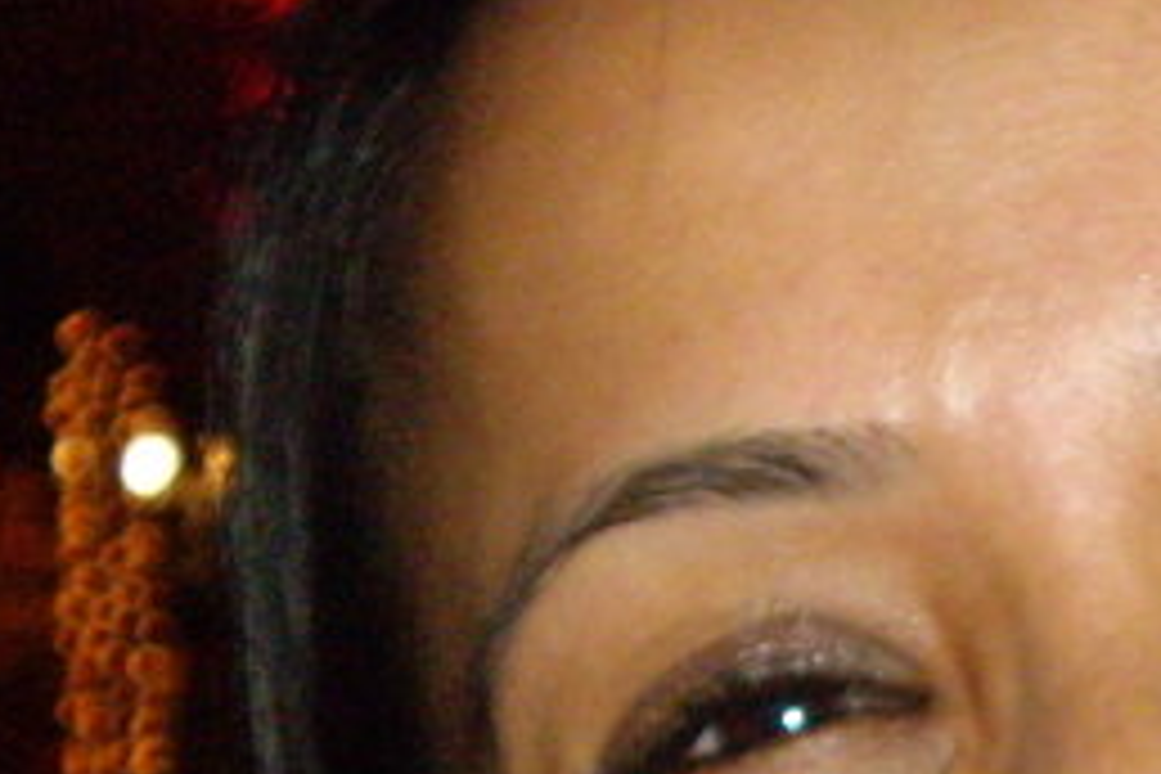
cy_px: 1030
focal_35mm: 227
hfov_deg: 9.0
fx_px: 7320
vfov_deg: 6.0
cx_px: 1134
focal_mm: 9
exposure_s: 1/60
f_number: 3.3
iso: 400
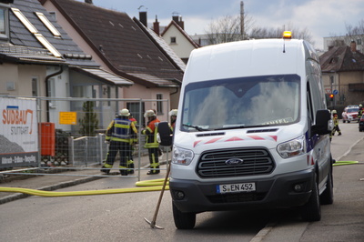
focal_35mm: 135
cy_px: 121
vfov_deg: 10.1
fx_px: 1364
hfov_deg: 15.2
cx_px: 182
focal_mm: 90
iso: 160
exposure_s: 1/160
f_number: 5.6
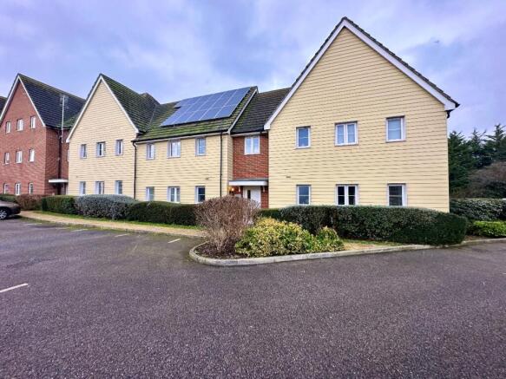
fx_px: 205
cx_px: 253
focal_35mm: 14
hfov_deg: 102.1
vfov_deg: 85.7
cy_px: 190
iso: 40
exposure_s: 1/129
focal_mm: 2.22
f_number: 2.2
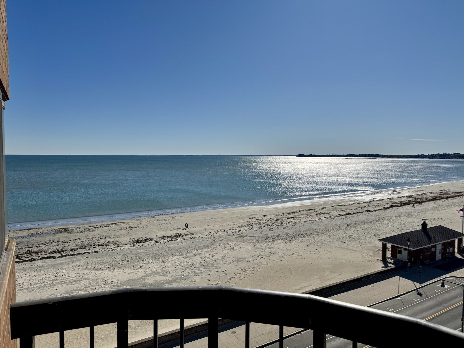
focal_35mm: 24
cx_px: 232
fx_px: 322
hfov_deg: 71.6
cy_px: 174
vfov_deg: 56.8
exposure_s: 1/12346
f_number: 1.78
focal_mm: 6.76
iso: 64
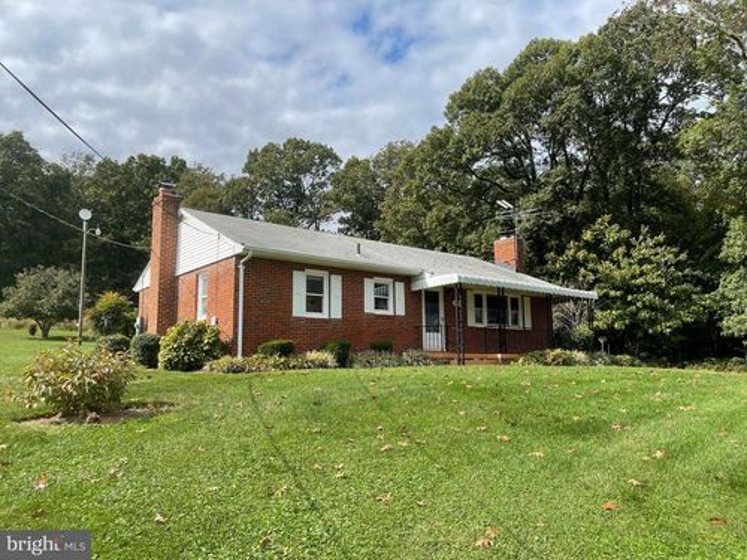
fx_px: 561
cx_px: 374
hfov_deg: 67.3
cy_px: 280
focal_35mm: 26
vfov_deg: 53.1
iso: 32
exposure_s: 1/3165
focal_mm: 5.1
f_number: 1.6
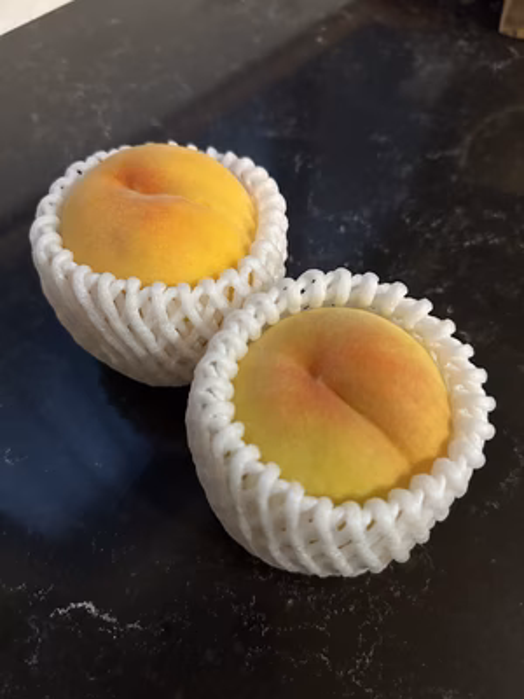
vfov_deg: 71.6
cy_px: 350
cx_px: 262
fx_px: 484
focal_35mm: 24
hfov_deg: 56.8
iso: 800
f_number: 1.78
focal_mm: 6.86
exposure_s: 1/33
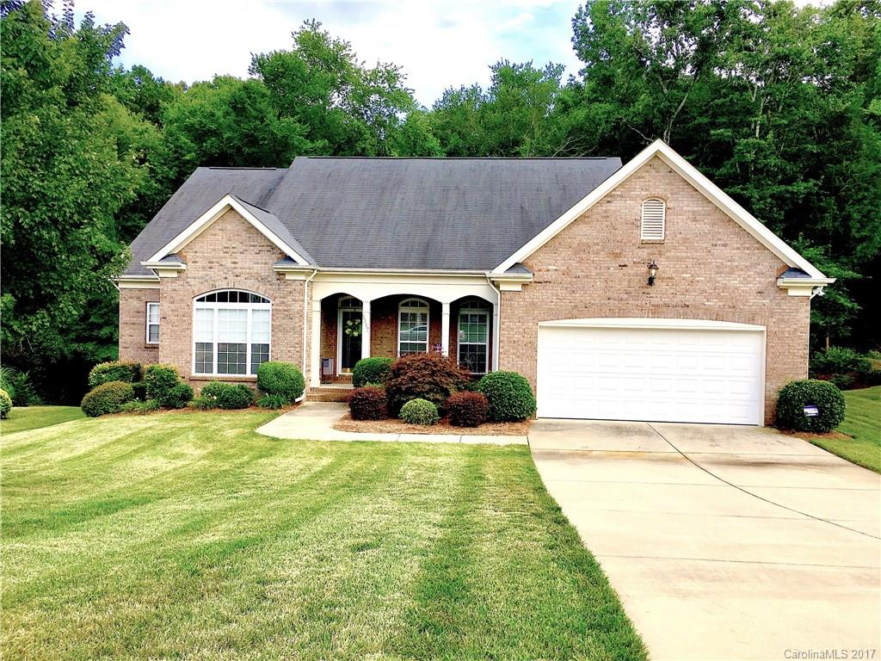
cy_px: 330
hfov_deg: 61.7
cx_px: 440
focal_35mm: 29
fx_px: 738
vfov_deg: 48.2
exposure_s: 1/605
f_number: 2.2
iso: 25
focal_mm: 4.15
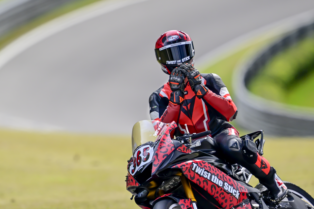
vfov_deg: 1.6
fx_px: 7335
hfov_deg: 2.5
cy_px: 104
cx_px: 157
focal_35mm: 841
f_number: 5
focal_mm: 560
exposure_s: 1/1250
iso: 720
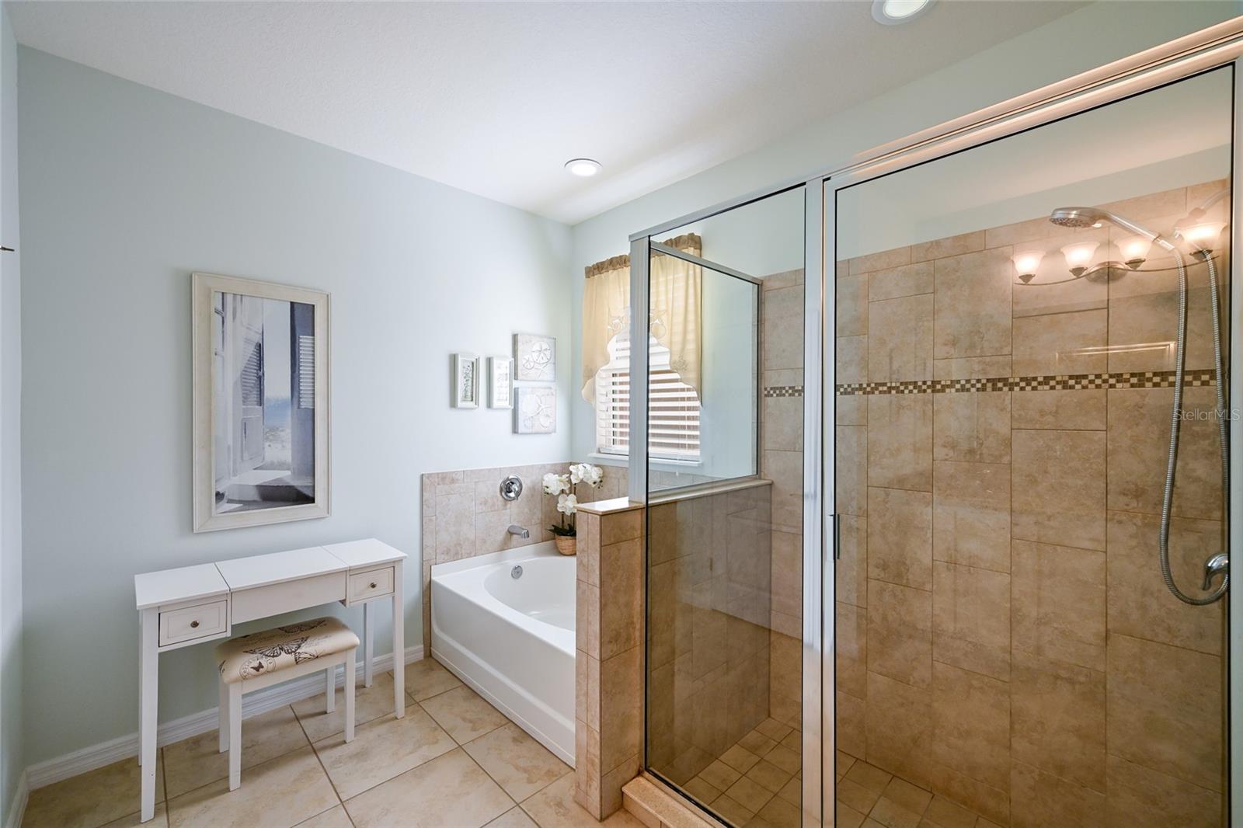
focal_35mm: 15
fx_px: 518
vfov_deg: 77.3
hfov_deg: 100.4
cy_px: 414
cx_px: 622
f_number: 8
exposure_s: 1/50
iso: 800
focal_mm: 15
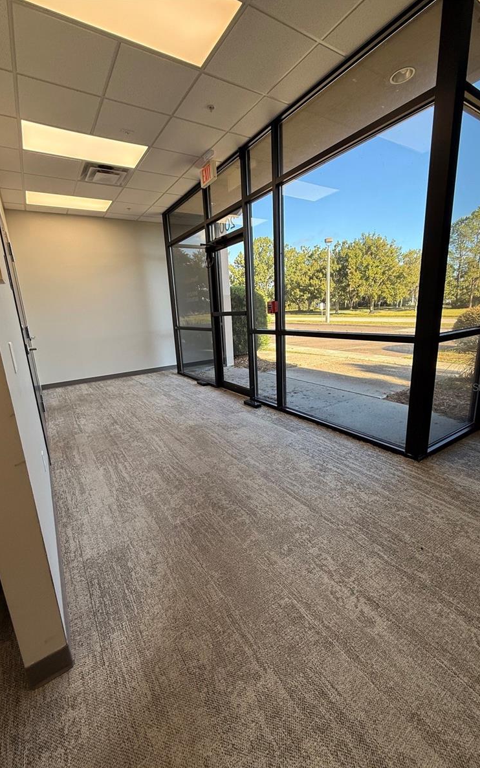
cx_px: 228
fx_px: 314
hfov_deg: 74.7
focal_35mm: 15
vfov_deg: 101.5
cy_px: 387
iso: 64
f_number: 2.2
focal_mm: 2.22
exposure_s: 1/130
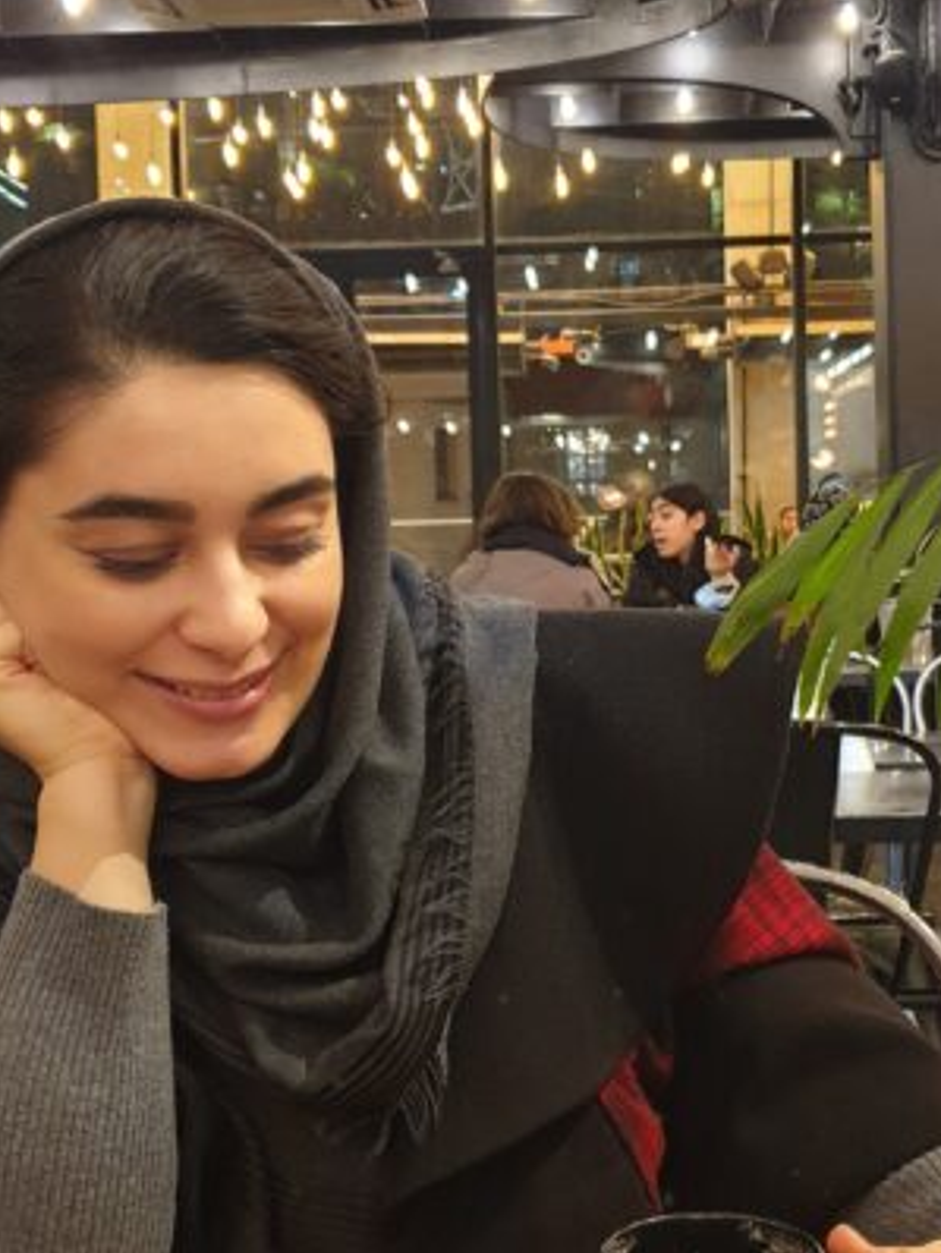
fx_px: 1774
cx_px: 578
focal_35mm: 49
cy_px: 573
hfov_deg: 29.6
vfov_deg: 38.9
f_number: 1.5
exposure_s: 1/14
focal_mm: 4.3
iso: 320
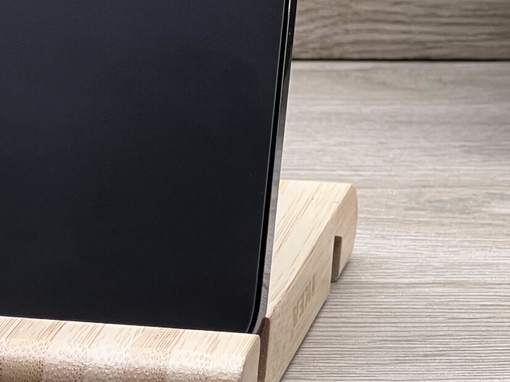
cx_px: 163
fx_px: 3506
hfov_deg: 8.3
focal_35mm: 238
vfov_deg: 6.2
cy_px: -57
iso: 125
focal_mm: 9
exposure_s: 1/100
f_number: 2.8
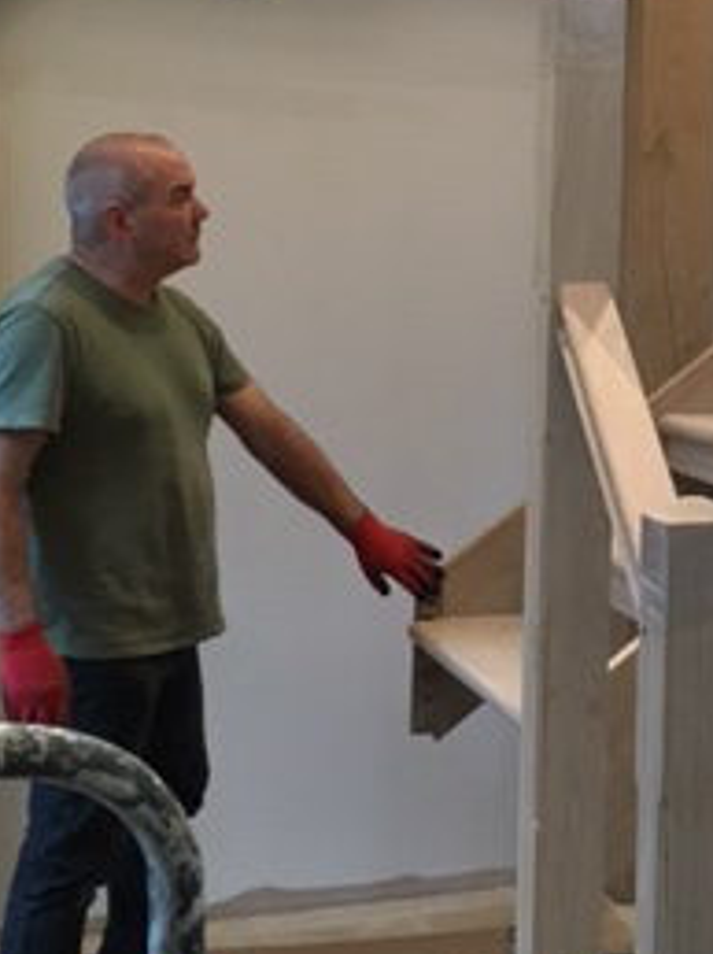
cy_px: 359
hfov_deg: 19.5
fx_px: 1981
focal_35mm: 72
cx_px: 787
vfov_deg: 27.0
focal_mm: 4.15
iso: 200
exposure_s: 1/33
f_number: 2.2
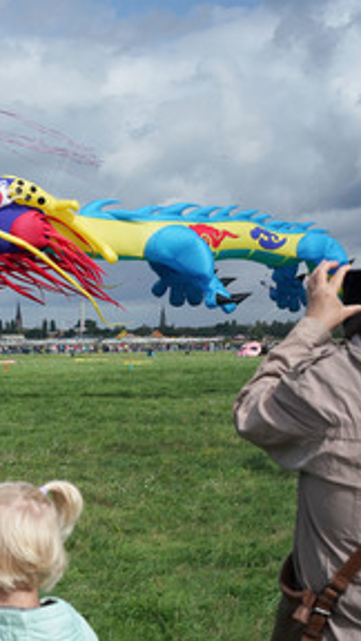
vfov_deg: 32.8
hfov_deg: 18.1
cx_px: -35
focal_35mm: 64
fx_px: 1089
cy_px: 327
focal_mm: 39
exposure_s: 1/1250
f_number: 8
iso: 640
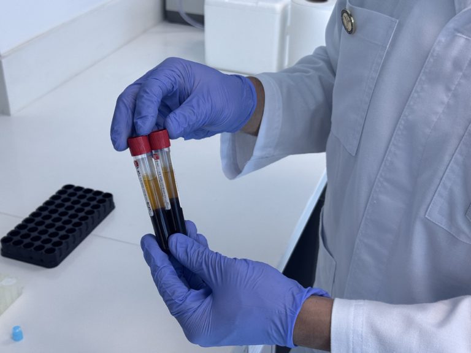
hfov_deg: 39.7
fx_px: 653
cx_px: 236
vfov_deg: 30.3
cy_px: 176
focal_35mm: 48
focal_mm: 6.76
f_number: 1.78
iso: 64
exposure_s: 1/354
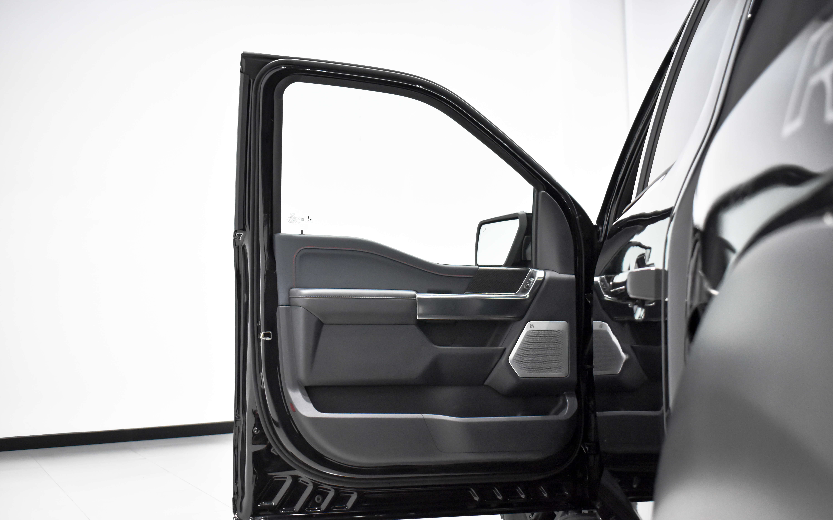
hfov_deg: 46.2
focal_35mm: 43
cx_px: 416
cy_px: 276
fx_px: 976
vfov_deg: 29.9
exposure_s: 1/200
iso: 3200
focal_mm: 28
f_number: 4.5
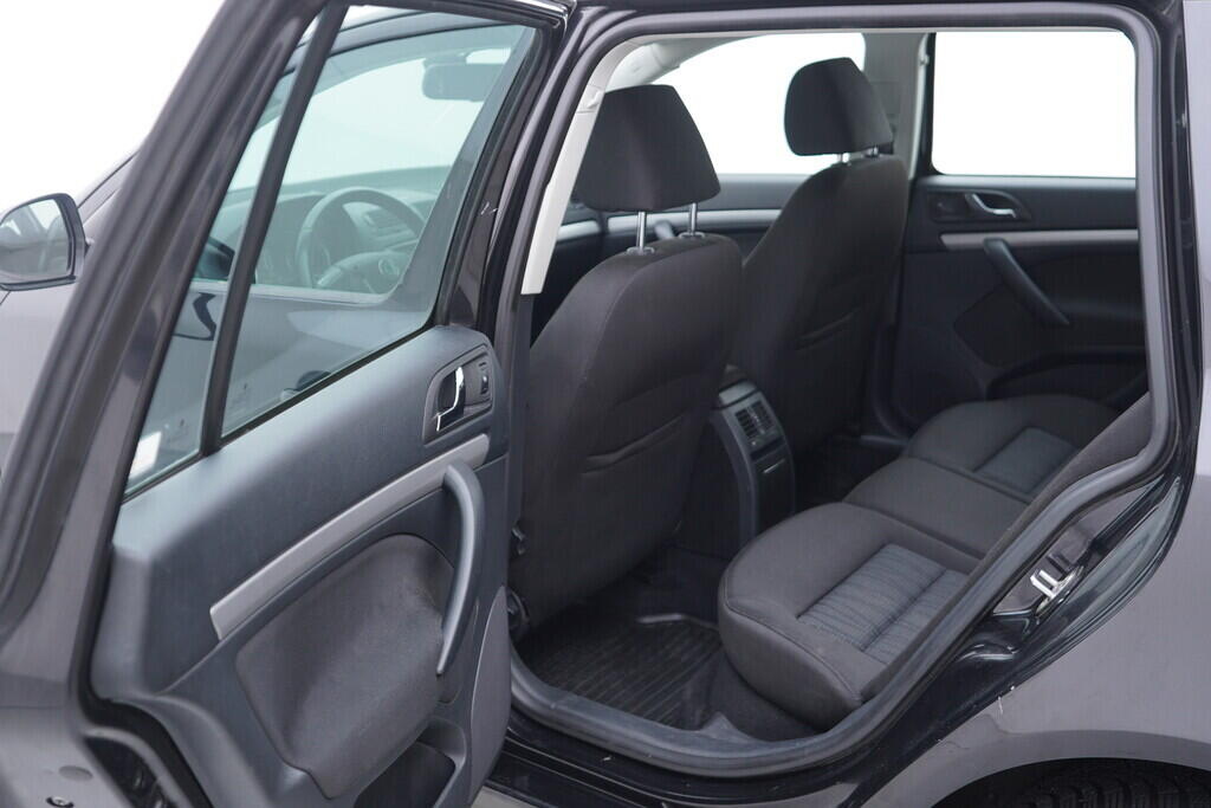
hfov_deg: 53.1
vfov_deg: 36.9
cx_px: 606
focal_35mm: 36
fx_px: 1211
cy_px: 404
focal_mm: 24
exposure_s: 1/40
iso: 200
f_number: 2.8
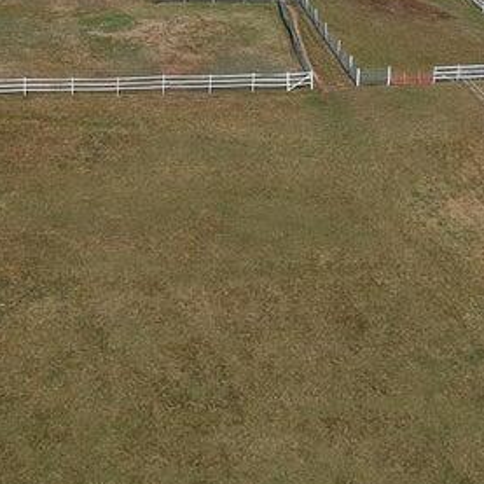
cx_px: 151
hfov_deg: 25.2
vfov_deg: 24.3
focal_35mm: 68
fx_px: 1076
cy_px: 7
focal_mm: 4.49
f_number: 2.6
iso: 100
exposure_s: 1/2000
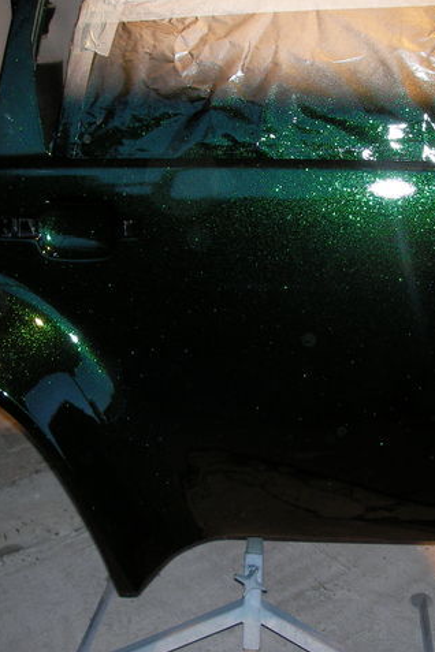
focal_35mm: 53
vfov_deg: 37.5
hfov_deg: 25.4
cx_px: 280
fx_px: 961
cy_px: 325
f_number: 3.3
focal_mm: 6.3
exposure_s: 1/30
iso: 100
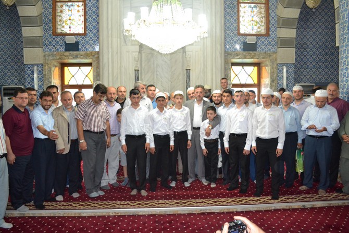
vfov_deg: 48.0
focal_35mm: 27
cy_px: 116
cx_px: 174
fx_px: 262
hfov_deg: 67.4
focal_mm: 18
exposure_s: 1/60
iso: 2200
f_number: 3.5
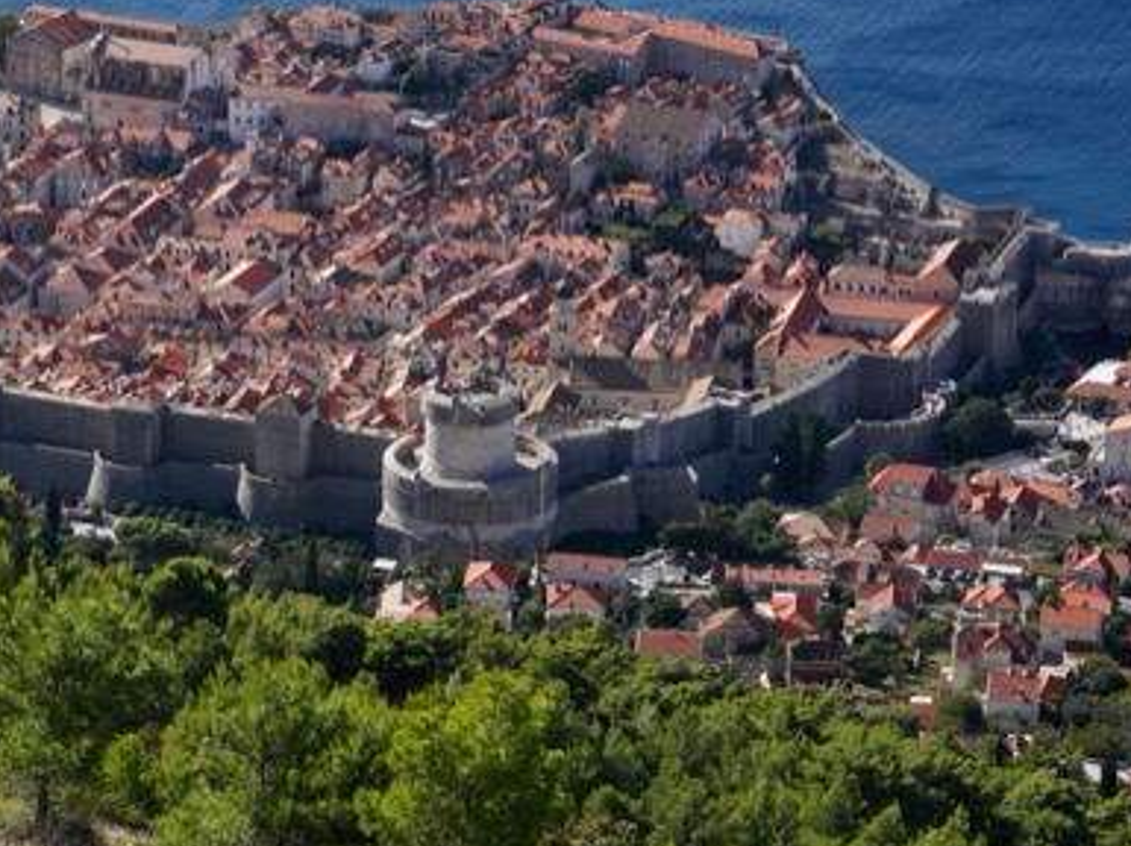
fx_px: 3656
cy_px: 219
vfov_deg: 13.2
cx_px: 65
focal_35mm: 112
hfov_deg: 17.3
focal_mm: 56
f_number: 16
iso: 500
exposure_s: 1/320
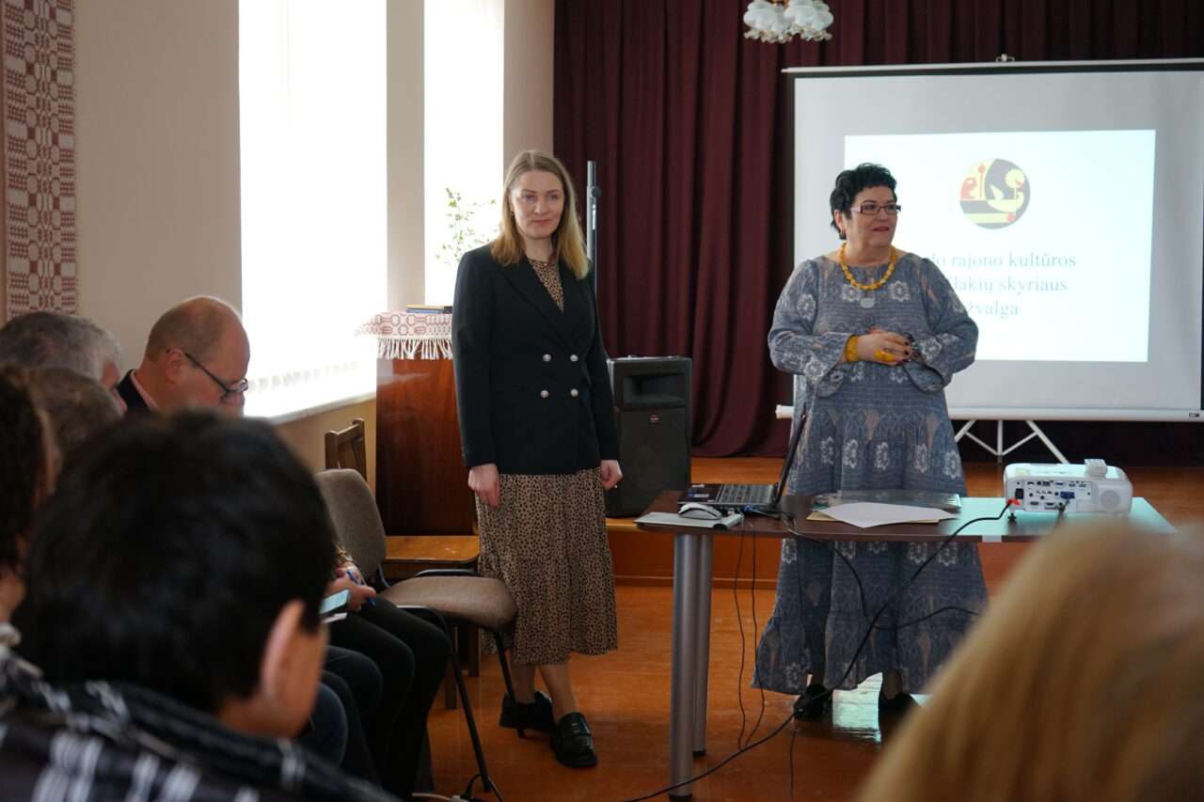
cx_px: 602
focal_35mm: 47
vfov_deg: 28.6
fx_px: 1572
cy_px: 401
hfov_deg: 41.9
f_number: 4.5
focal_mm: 47
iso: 800
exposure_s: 1/60
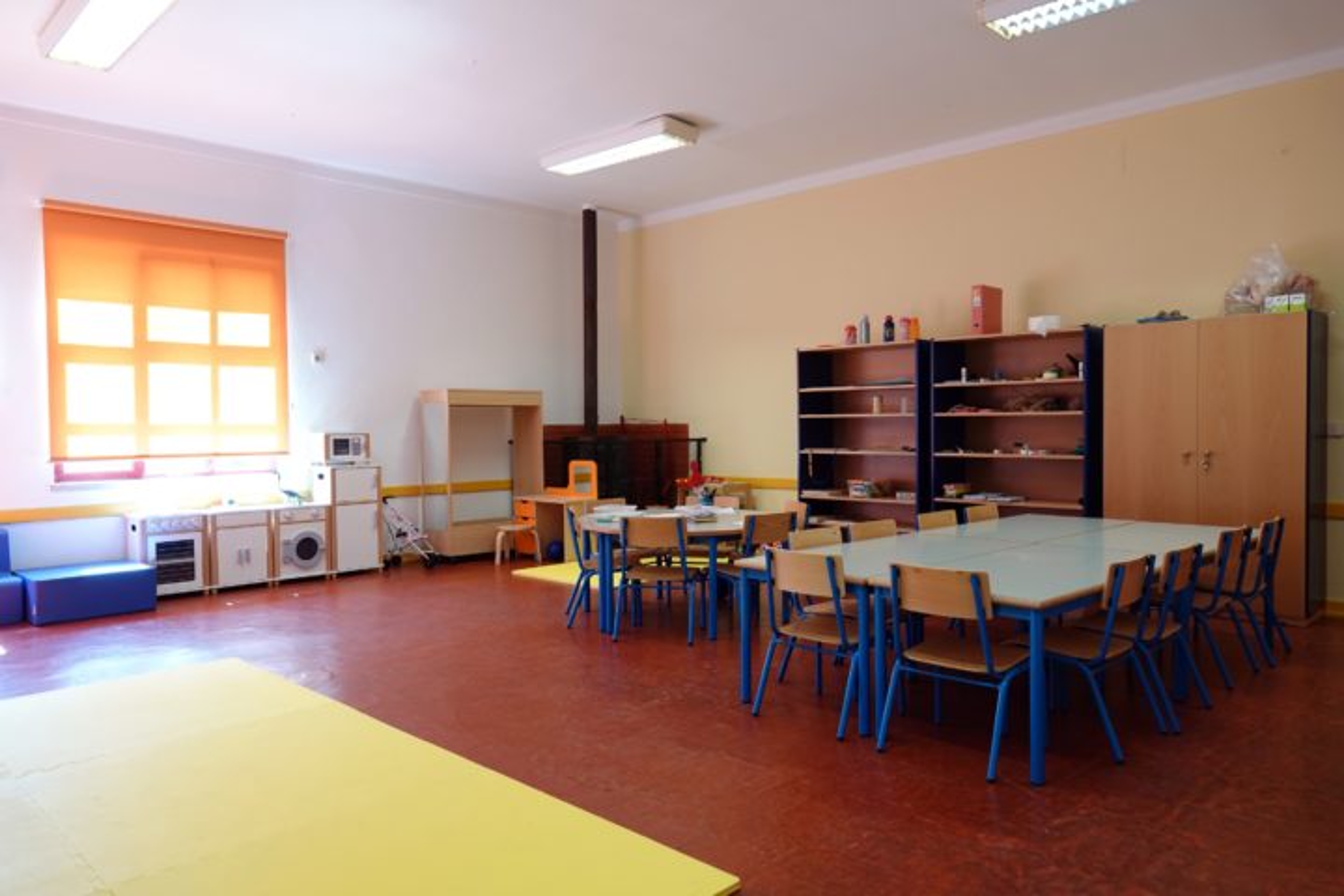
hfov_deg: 73.7
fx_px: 896
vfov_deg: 53.1
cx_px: 672
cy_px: 448
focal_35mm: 24
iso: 100
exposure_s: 1/30
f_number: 2.5
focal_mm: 8.8
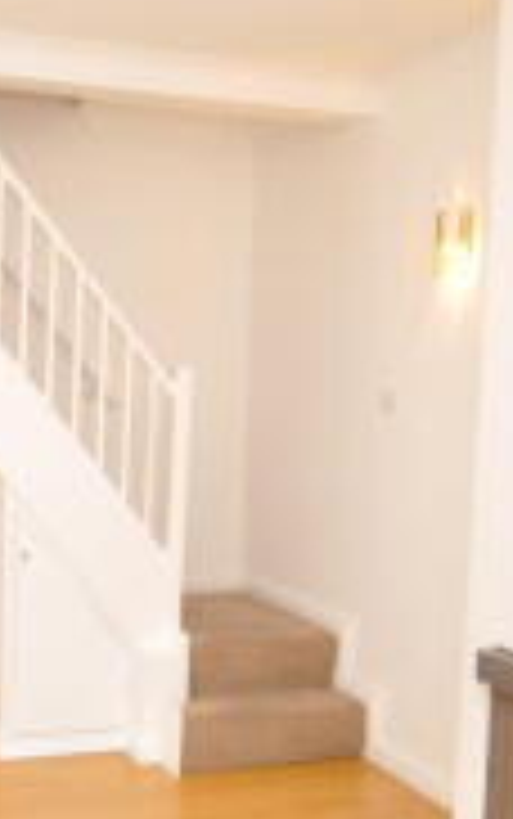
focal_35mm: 40
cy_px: 389
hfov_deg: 30.3
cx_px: 27
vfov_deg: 49.2
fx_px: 893
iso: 720
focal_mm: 10
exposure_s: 1/60
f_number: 4
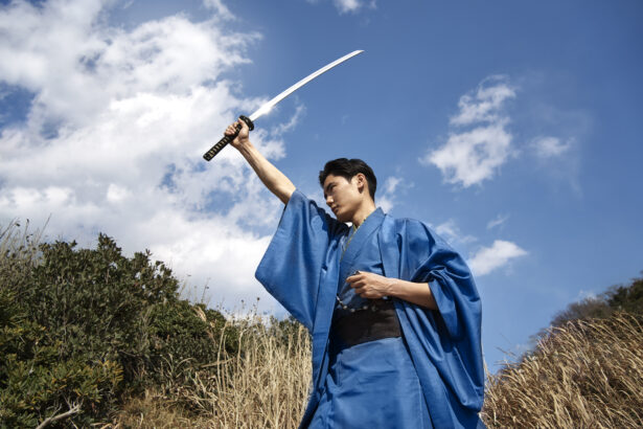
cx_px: 322
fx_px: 625
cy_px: 214
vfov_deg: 37.9
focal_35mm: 35
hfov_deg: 54.4
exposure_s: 1/500
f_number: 8
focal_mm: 35
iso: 100
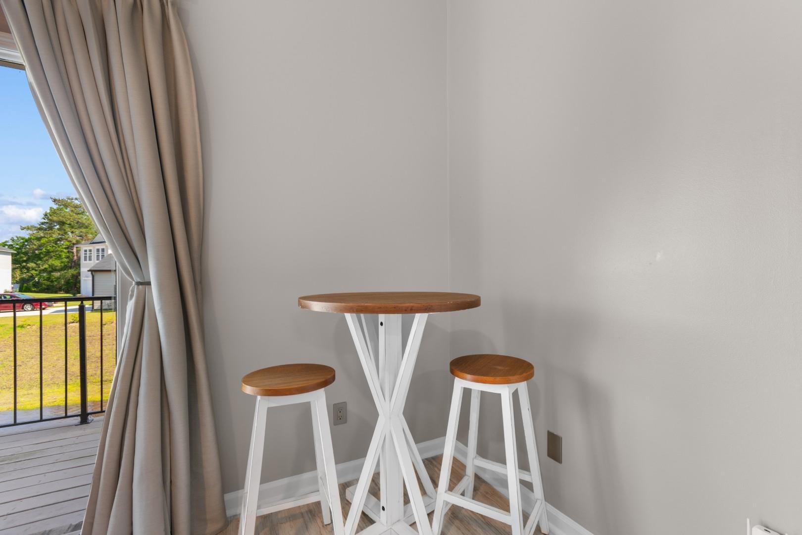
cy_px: 268
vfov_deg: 77.3
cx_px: 401
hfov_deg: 100.4
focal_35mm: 15
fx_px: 334
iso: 100
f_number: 4.5
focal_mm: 10
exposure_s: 1/3
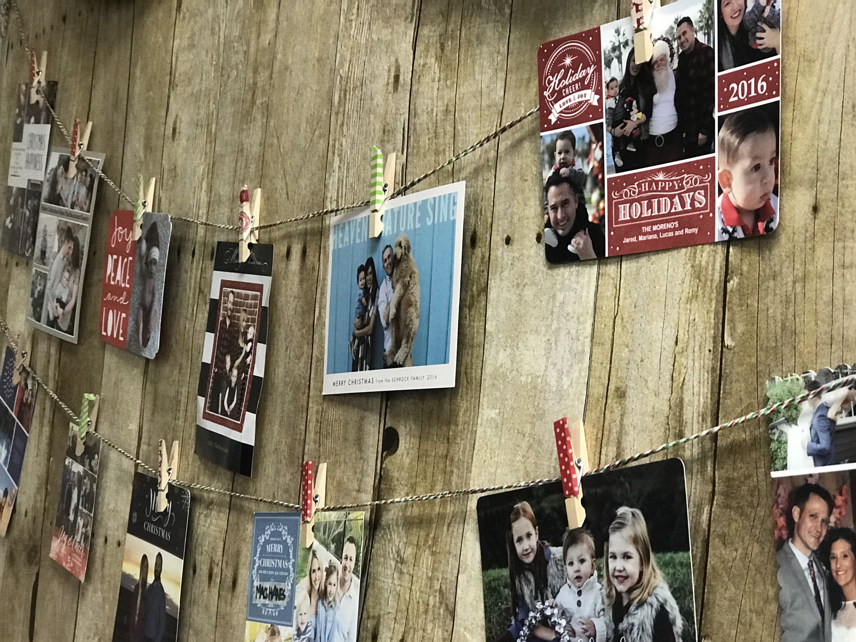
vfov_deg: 25.6
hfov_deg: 33.8
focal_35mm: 57
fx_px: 1409
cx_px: 428
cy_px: 321
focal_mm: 6.6
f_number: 2.8
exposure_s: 1/60
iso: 500
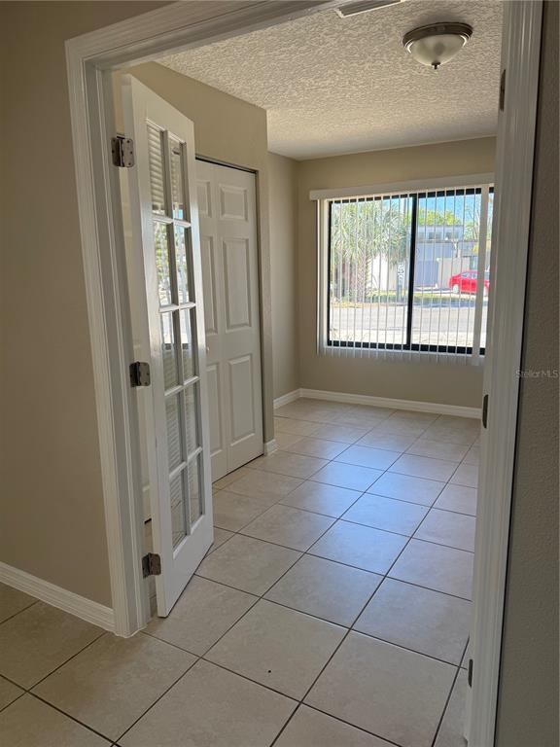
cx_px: 280
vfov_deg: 71.6
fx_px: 518
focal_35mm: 24
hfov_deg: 56.8
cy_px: 374
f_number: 1.78
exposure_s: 1/228
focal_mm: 6.76
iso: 100
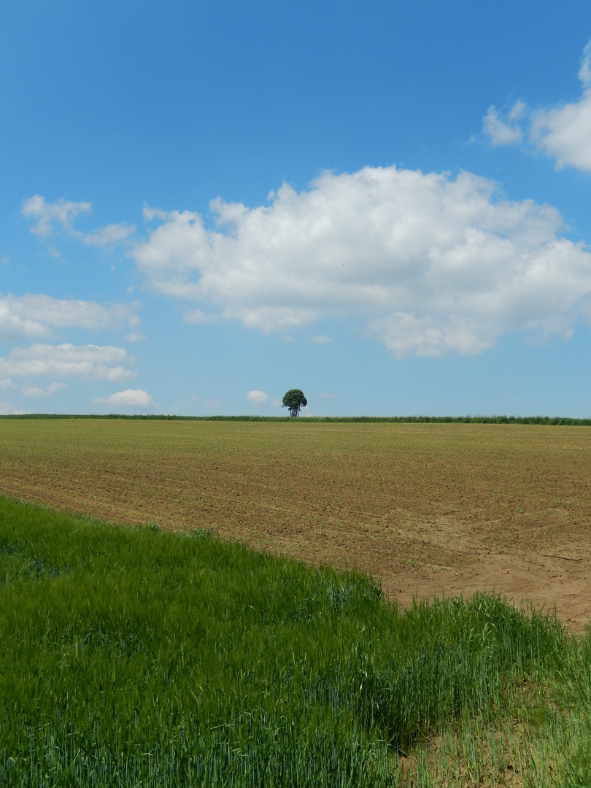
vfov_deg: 45.8
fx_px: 933
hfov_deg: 35.1
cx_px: 296
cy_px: 394
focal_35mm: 41
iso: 125
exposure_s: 1/1250
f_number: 4.2
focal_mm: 7.3
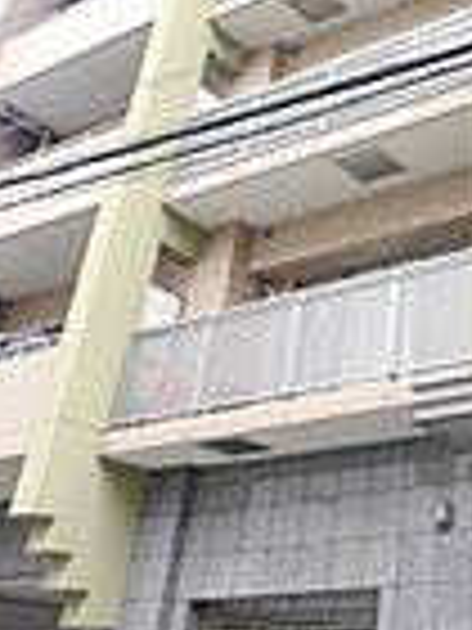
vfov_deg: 37.7
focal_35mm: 48
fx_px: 873
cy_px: 94
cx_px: 503
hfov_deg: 27.9
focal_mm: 7
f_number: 4
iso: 400
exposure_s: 1/60
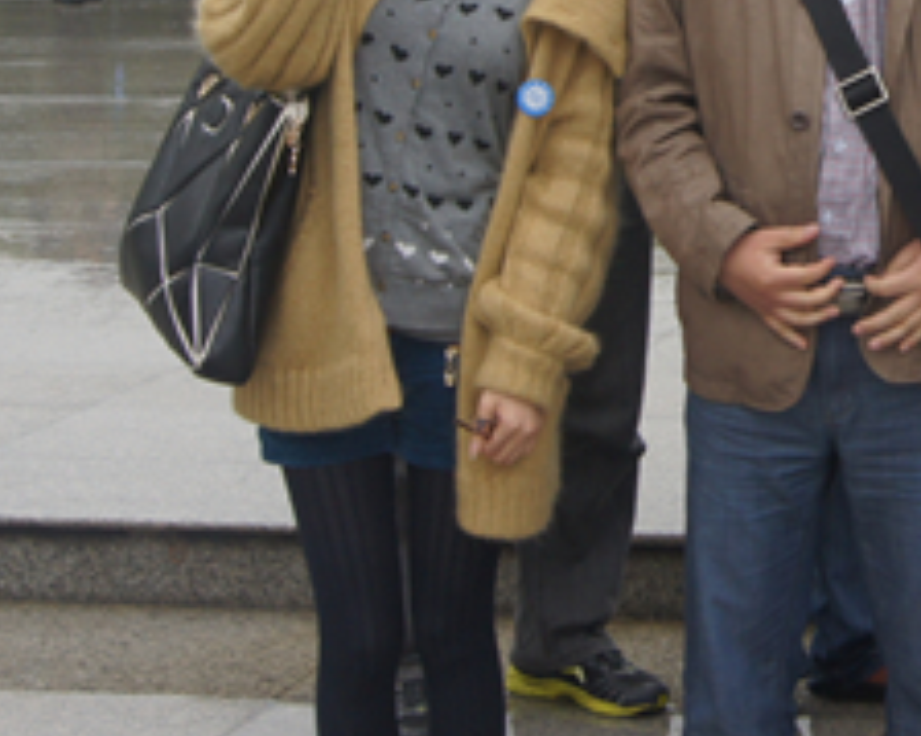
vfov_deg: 13.3
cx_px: 1102
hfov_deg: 16.3
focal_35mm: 113
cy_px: -111
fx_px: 3079
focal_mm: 24
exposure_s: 1/125
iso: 200
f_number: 10
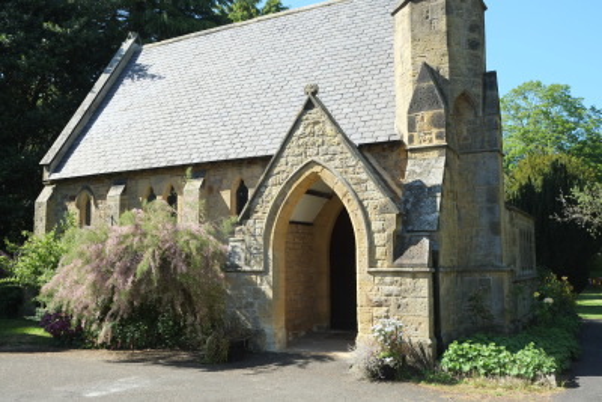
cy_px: 201
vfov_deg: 37.9
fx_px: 585
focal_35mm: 35
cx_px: 301
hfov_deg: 54.4
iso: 400
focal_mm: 23
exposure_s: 1/400
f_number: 5.6
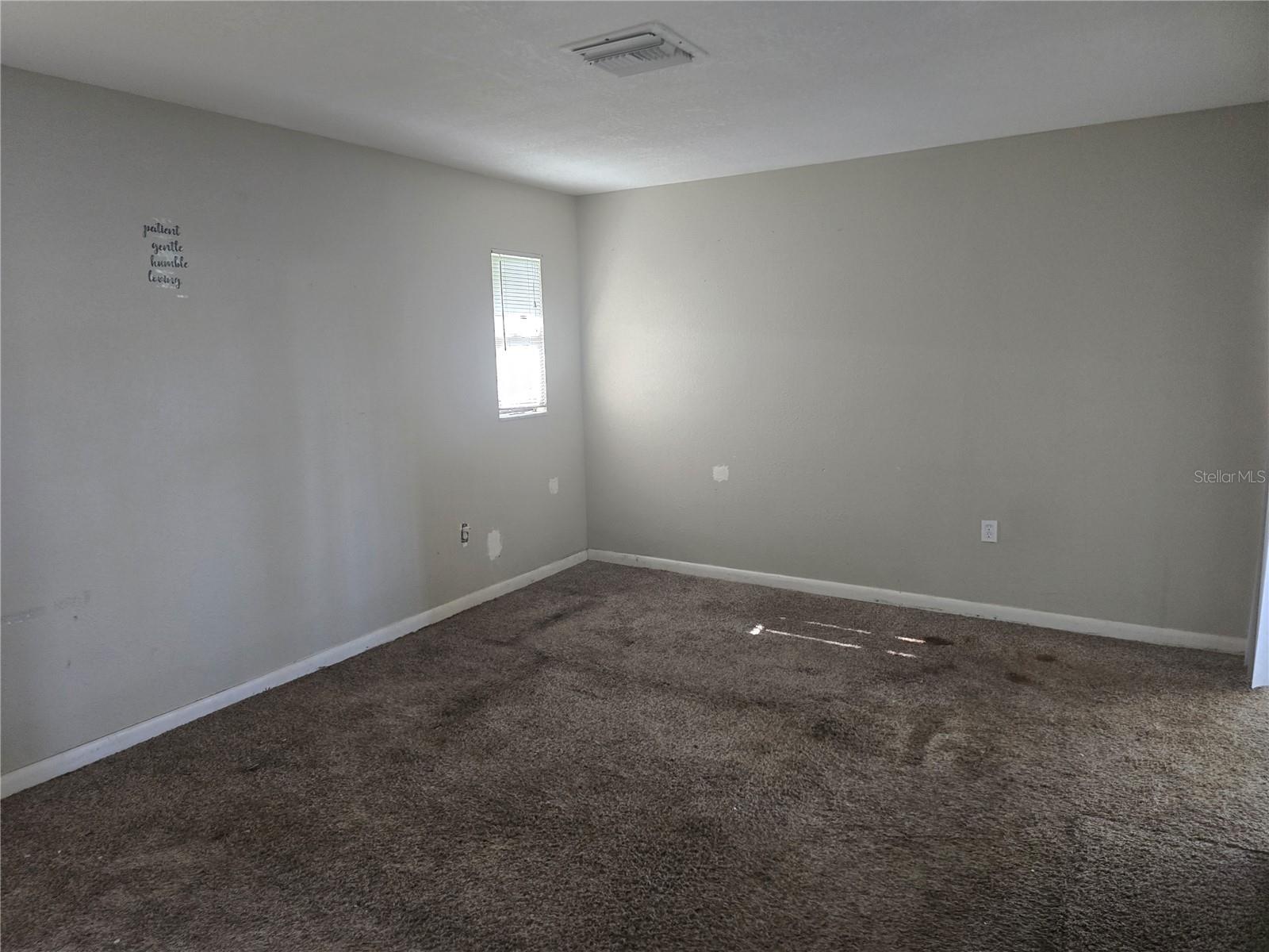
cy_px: 476
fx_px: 843
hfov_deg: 73.9
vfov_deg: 58.9
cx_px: 634
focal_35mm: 23
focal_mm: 6.3
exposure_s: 1/60
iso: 500
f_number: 1.7
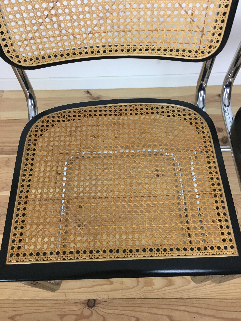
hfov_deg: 48.2
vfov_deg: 61.7
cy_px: 160
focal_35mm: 29
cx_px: 120
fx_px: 269
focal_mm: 4.15
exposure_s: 1/33
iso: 50
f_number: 2.2
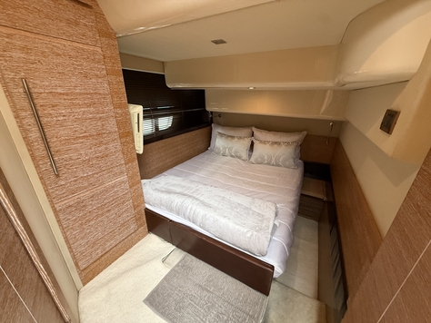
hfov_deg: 102.0
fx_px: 174
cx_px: 216
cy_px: 162
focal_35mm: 14
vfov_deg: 85.7
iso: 400
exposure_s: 1/60
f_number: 2.2
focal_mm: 2.22
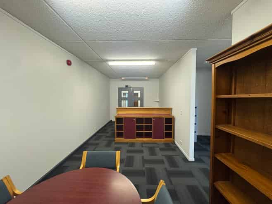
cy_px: 102
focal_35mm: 14
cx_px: 136
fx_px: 110
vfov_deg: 85.6
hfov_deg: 102.1
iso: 160
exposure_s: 1/100
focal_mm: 2.22
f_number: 2.2
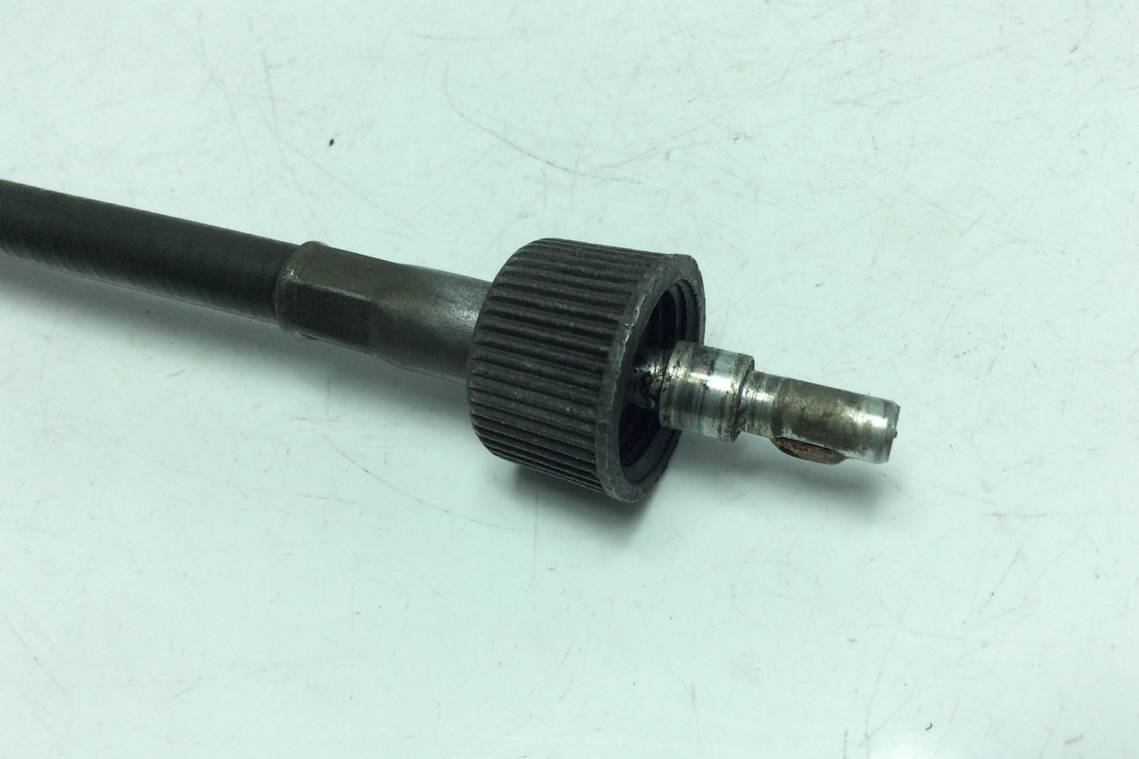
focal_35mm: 34
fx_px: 1076
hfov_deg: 55.8
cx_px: 566
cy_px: 351
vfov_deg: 38.9
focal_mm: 3.3
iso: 32
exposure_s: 1/583
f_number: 2.4
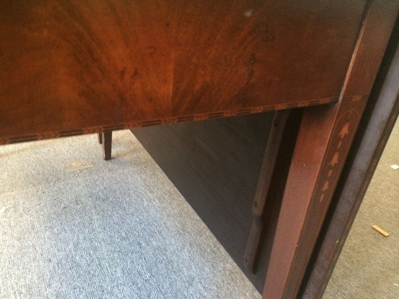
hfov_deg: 60.0
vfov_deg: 46.8
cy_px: 150
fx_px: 346
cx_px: 200
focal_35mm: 30
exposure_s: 1/15
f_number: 2.2
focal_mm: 4.12
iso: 400
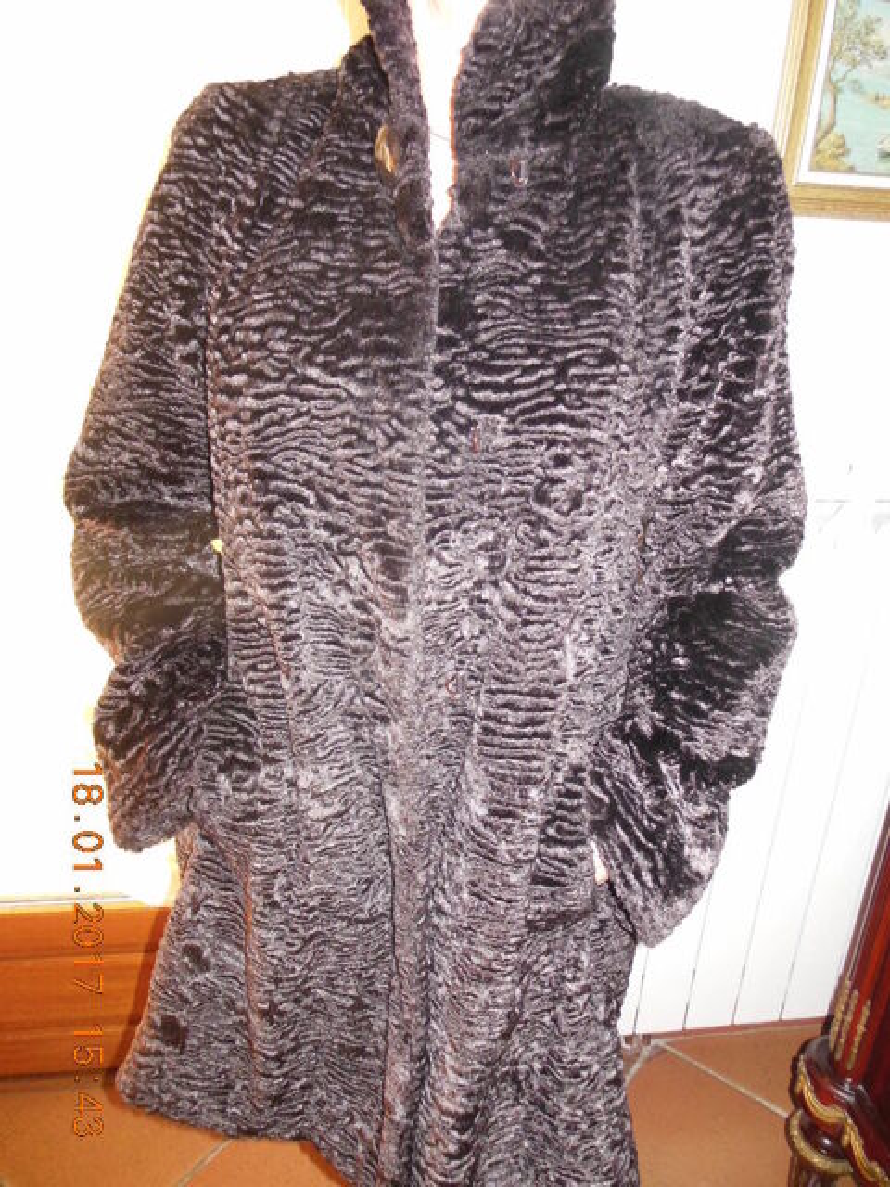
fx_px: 857
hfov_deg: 54.9
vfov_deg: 69.4
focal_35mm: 25
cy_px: 594
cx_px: 445
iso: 250
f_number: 3.2
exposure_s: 1/25
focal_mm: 4.5
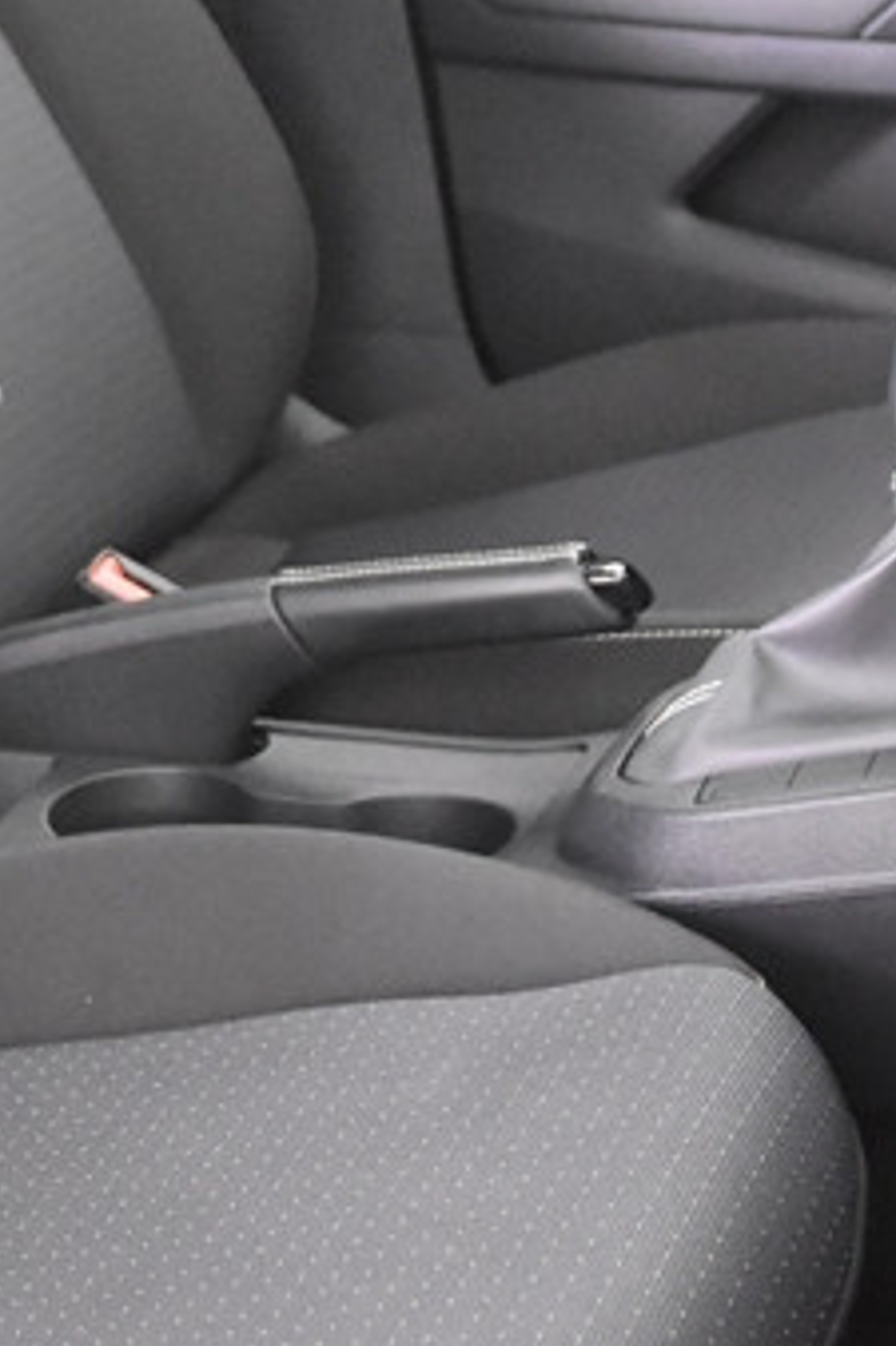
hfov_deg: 14.5
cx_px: -195
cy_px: 428
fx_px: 3401
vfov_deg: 22.3
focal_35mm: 91
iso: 8000
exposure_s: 1/30
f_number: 2.8
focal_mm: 20
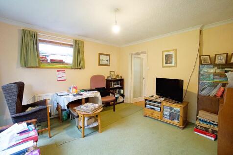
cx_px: 116
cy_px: 78
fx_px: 97
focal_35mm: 15
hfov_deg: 100.4
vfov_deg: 77.3
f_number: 4
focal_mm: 10
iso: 2500
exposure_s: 1/160
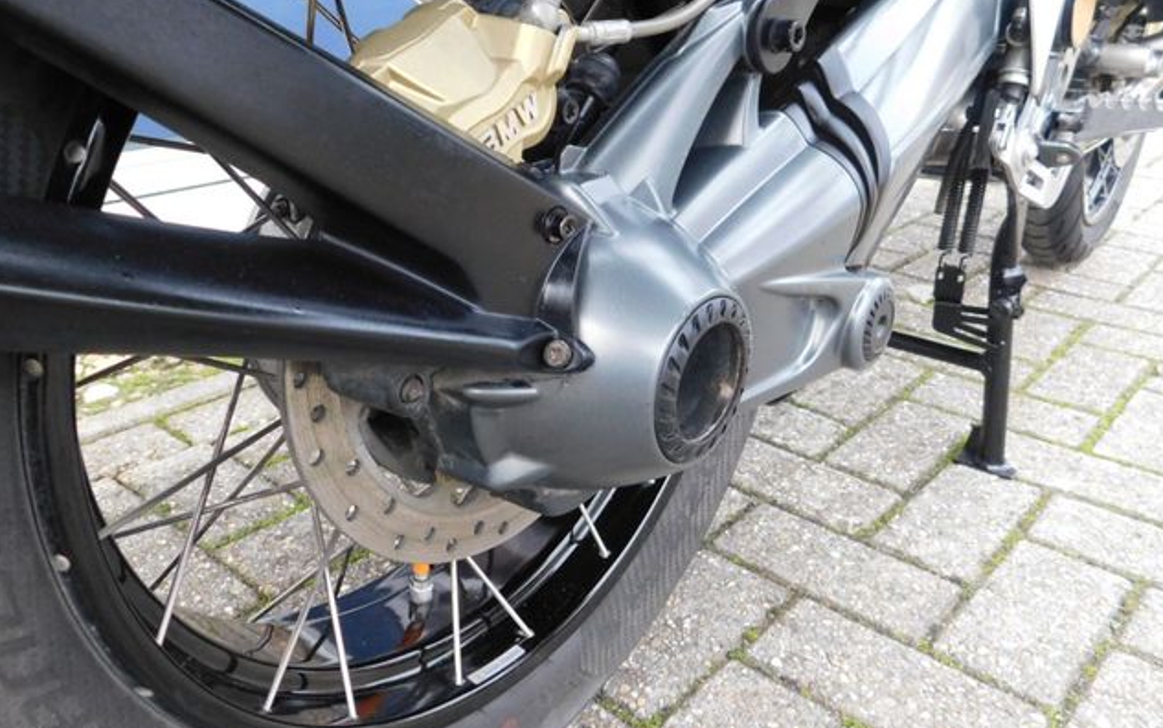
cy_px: 314
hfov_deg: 62.9
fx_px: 951
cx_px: 581
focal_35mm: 30
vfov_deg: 41.8
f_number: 3.2
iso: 400
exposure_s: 1/20
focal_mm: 4.9
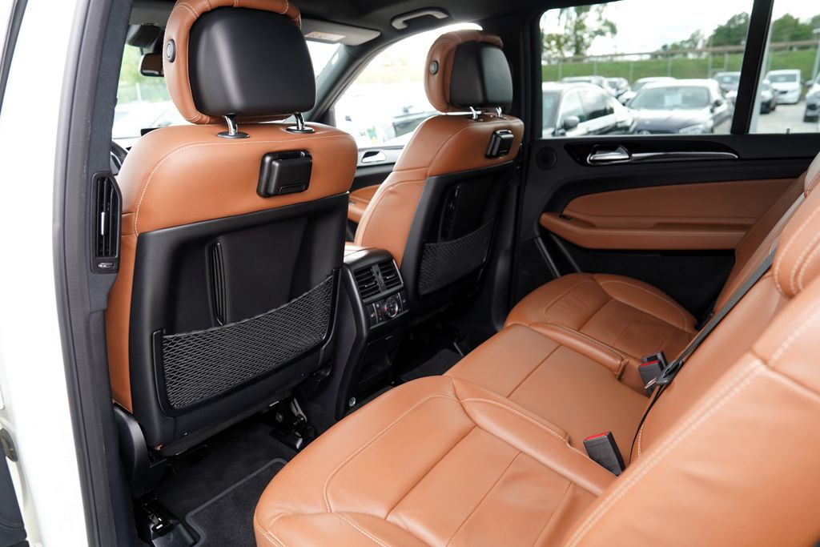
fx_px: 547
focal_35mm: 24
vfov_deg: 53.1
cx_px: 410
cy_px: 274
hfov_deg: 73.7
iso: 200
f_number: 4
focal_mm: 24
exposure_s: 1/60
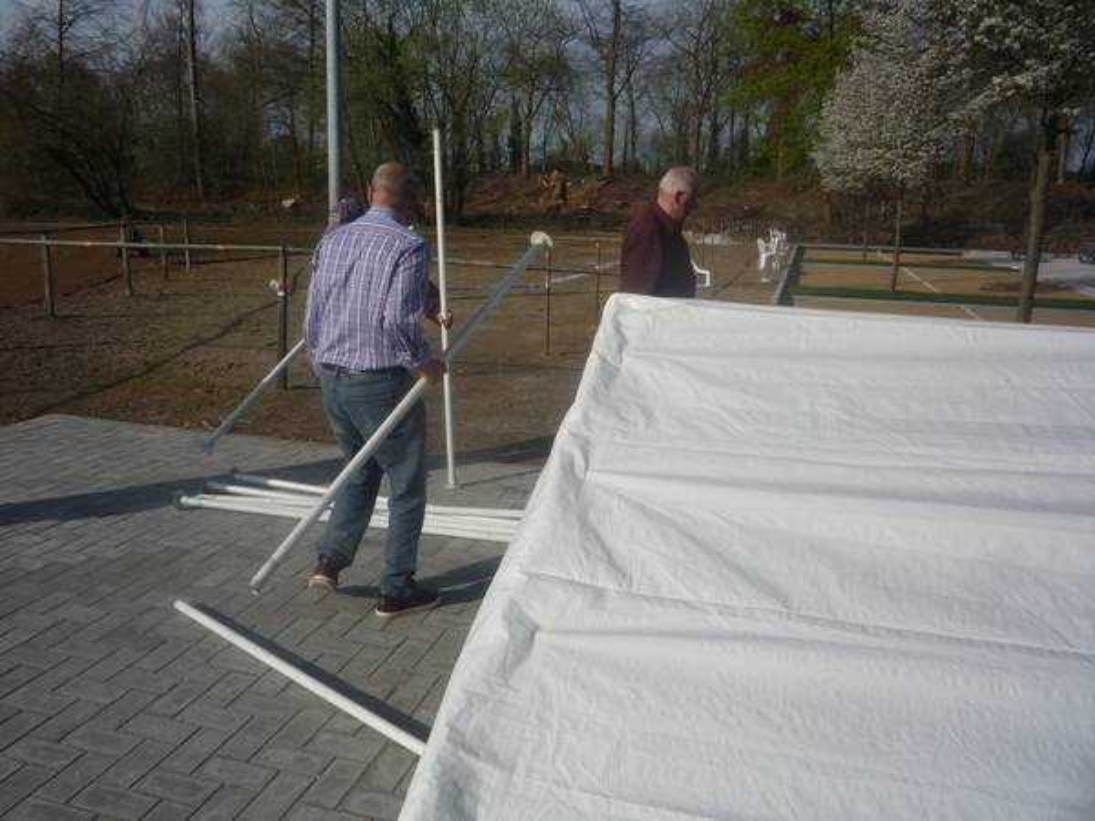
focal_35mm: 30
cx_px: 548
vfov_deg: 46.8
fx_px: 949
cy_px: 410
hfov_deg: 60.0
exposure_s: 1/800
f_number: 5.6
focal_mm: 5.2
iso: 100
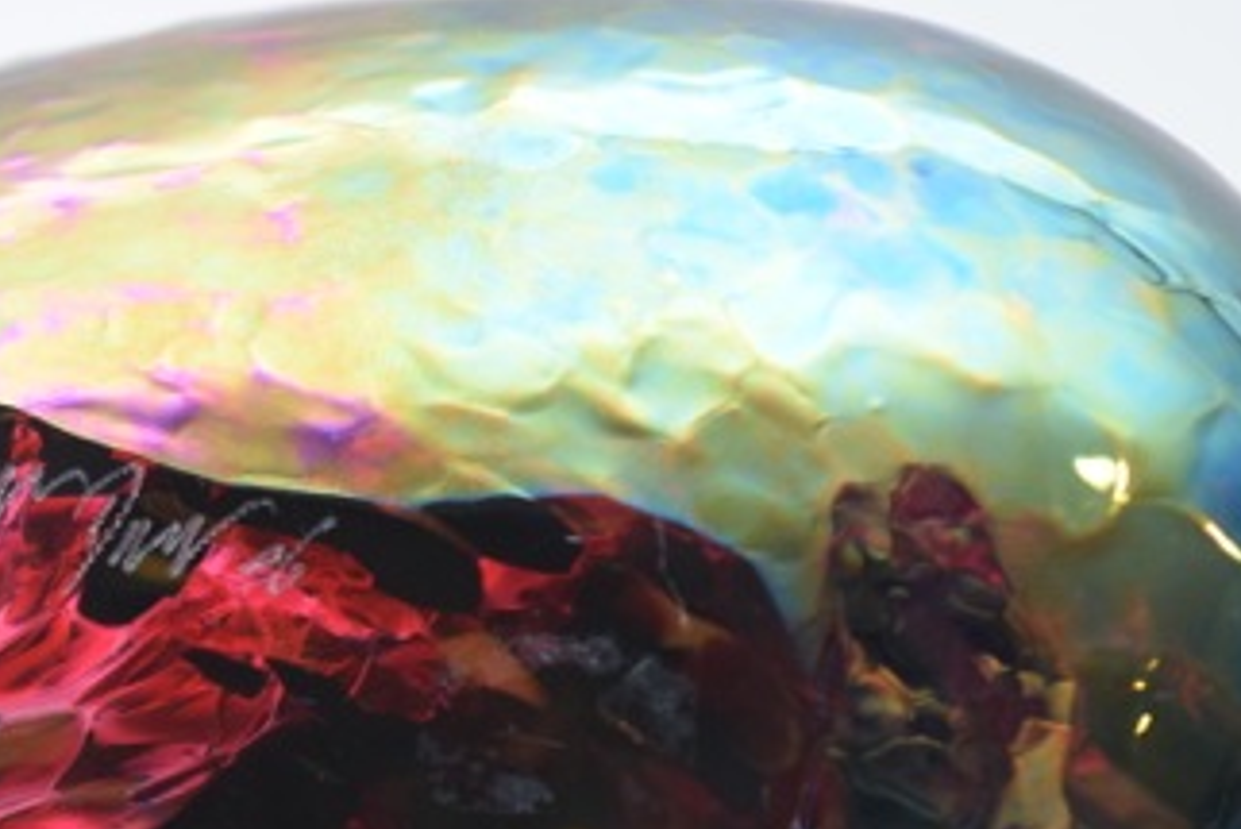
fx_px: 5655
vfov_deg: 8.4
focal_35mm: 164
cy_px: 619
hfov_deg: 12.4
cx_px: 139
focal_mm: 55
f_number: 5.6
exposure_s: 1/125
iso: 800
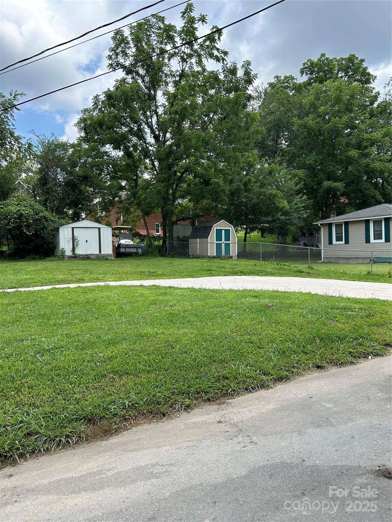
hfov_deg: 53.1
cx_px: 196
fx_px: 393
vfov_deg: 67.3
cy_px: 261
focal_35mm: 26
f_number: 1.5
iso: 50
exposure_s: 1/1575
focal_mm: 5.7
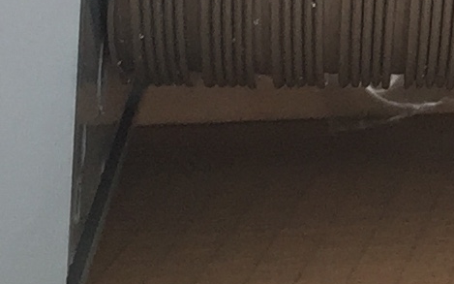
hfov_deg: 9.4
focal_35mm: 214
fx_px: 2647
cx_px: 805
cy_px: -641
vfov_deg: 5.6
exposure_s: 1/100
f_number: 2.2
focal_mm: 4.15
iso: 32
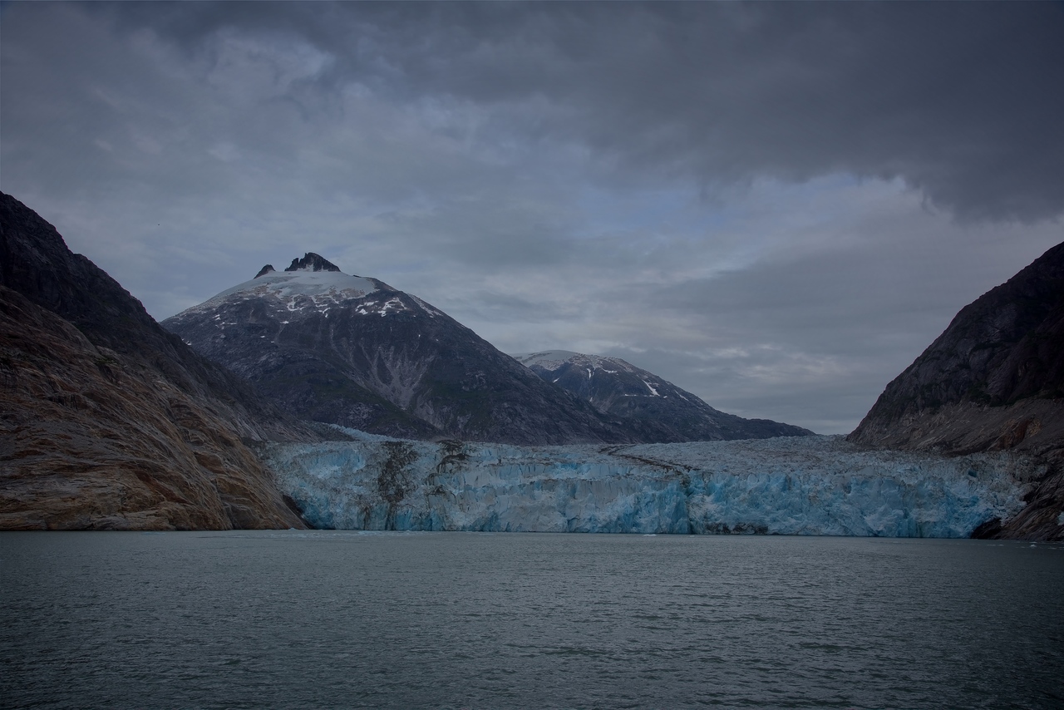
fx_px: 1005
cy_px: 355
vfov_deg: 38.9
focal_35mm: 34
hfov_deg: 55.8
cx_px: 532
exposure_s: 1/250
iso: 100
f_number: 10
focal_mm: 34
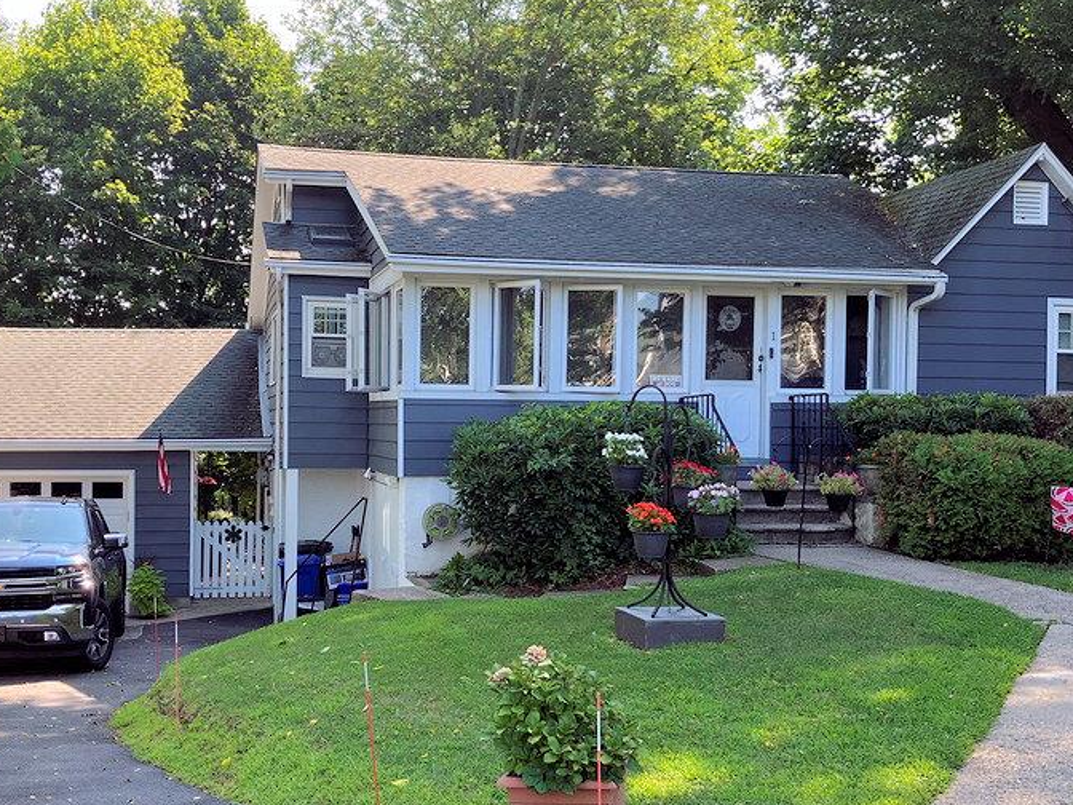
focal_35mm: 42
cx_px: 476
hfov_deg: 44.7
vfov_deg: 34.3
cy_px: 442
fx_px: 1302
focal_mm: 3.99
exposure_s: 1/193
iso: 32
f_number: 1.8
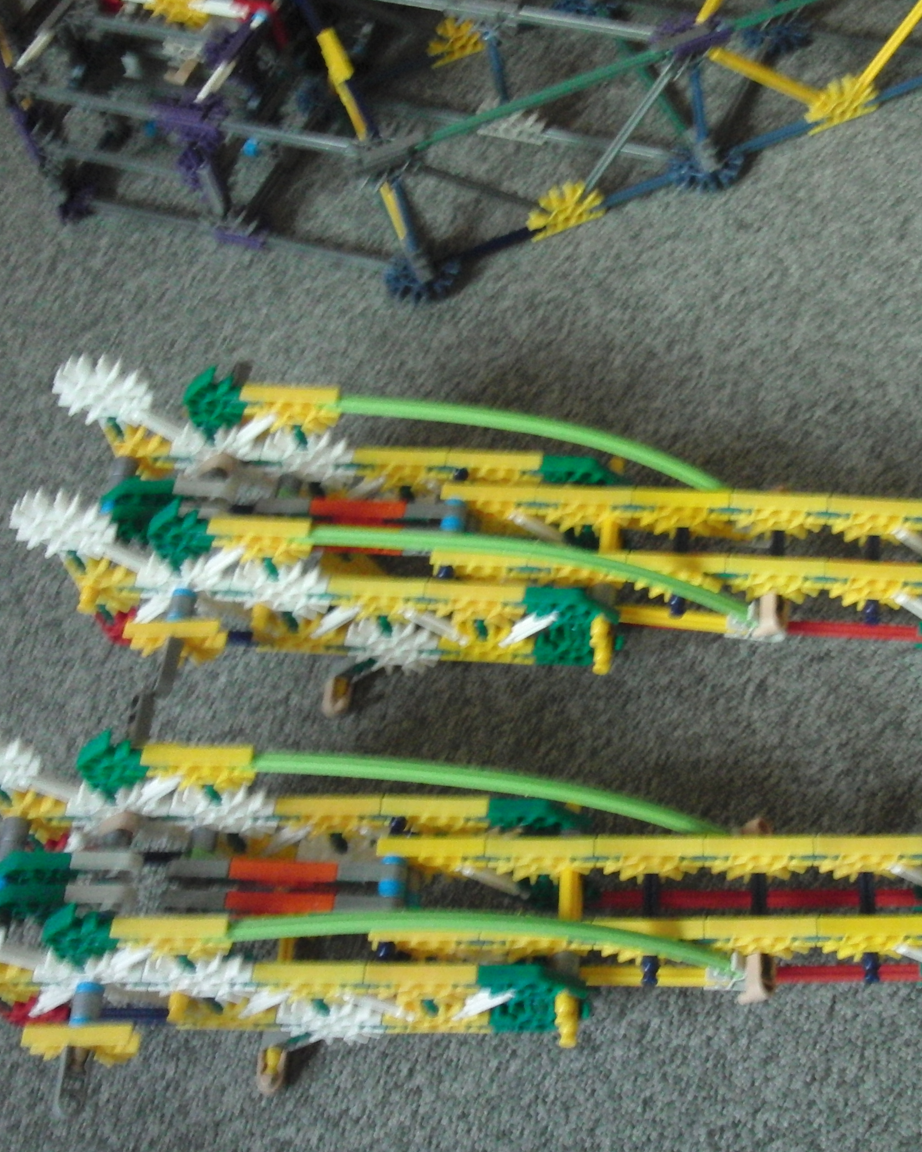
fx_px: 1739
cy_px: 579
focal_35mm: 51
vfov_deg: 36.7
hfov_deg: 29.4
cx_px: 656
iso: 400
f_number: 3.9
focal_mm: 6.66
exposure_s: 1/40
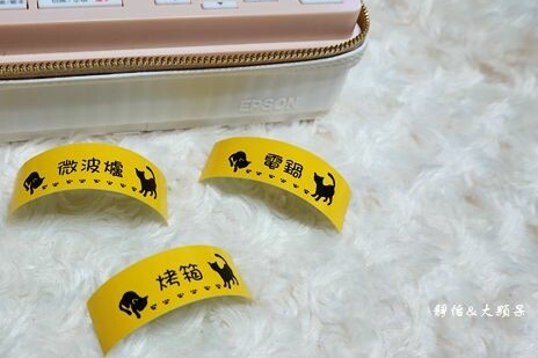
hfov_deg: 45.6
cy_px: 152
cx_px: 173
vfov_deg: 31.8
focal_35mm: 42
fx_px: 627
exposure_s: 1/30
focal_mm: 11.06
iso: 200
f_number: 3.2
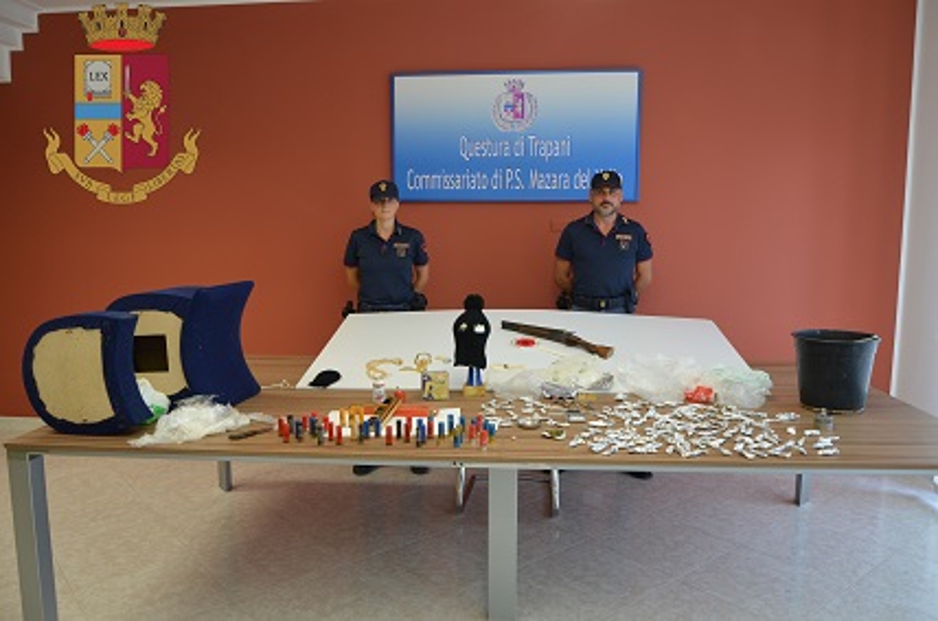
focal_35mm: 27
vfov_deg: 47.7
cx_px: 469
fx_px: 702
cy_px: 310
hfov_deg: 67.5
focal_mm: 18
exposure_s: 1/80
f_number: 4.5
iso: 400
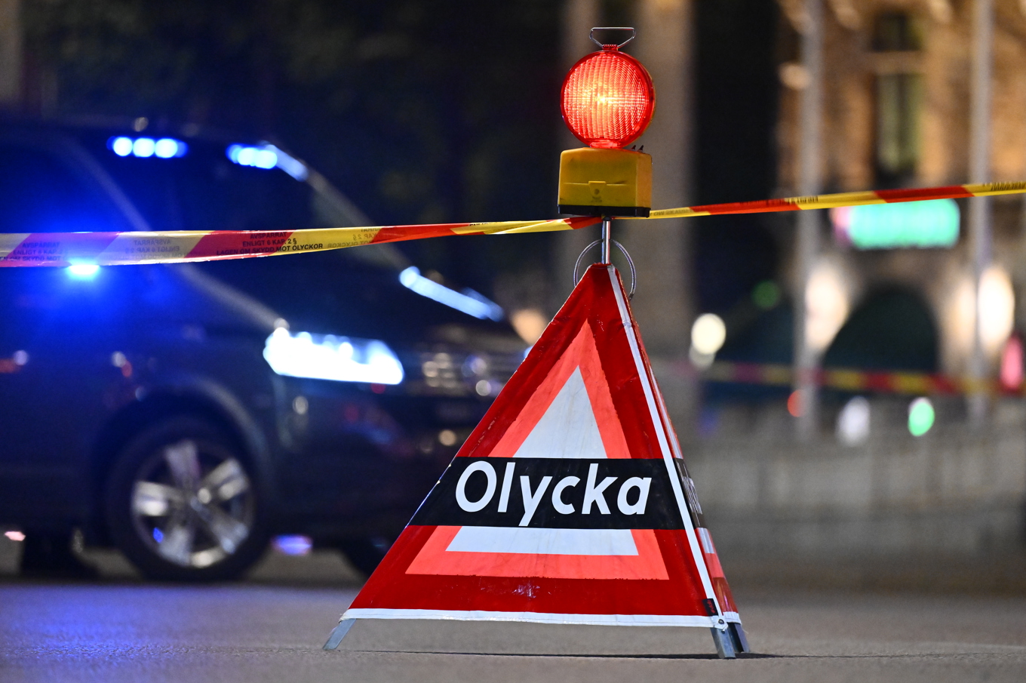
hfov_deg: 10.3
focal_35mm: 200
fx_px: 5696
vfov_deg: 6.9
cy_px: 342
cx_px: 513
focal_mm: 200
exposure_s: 1/160
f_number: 2.8
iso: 6400
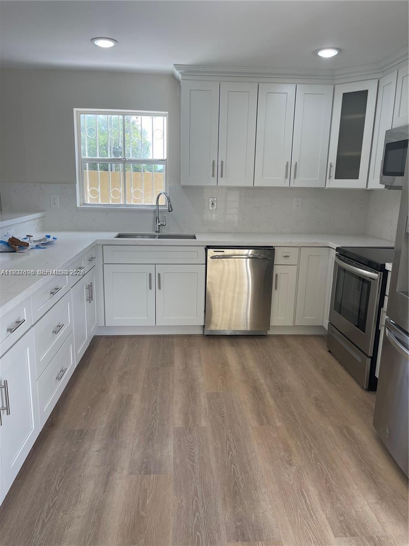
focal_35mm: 26
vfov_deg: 67.3
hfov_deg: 53.1
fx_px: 410
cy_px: 273
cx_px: 204
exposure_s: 1/279
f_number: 1.6
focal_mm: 5.1
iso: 32
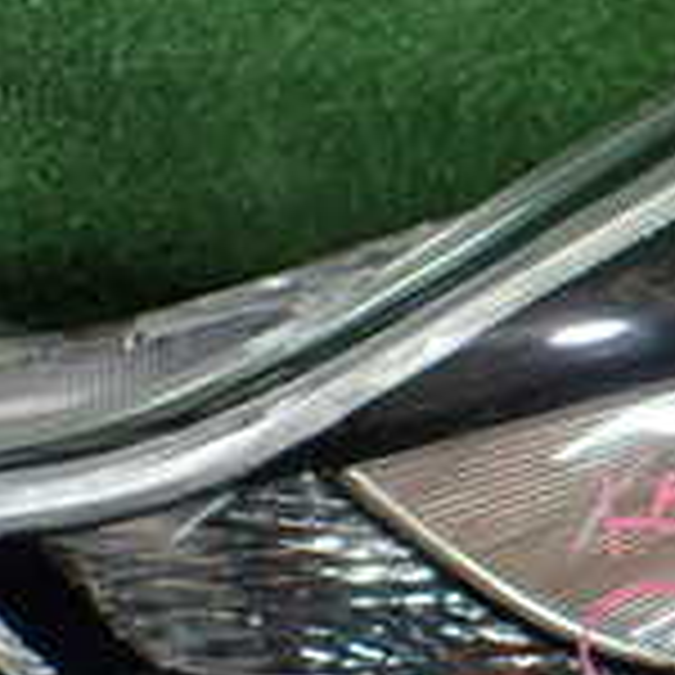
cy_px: 414
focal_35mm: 106
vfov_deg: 16.4
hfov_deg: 15.5
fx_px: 2339
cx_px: 909
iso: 400
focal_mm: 5.4
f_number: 2.3
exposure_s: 1/125
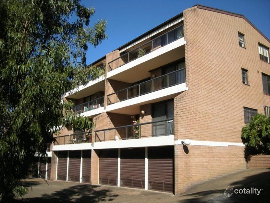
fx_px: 273
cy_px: 102
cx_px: 135
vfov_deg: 40.7
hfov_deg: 52.6
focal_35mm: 35
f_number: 5.7
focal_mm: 5.7
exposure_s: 1/333
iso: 64
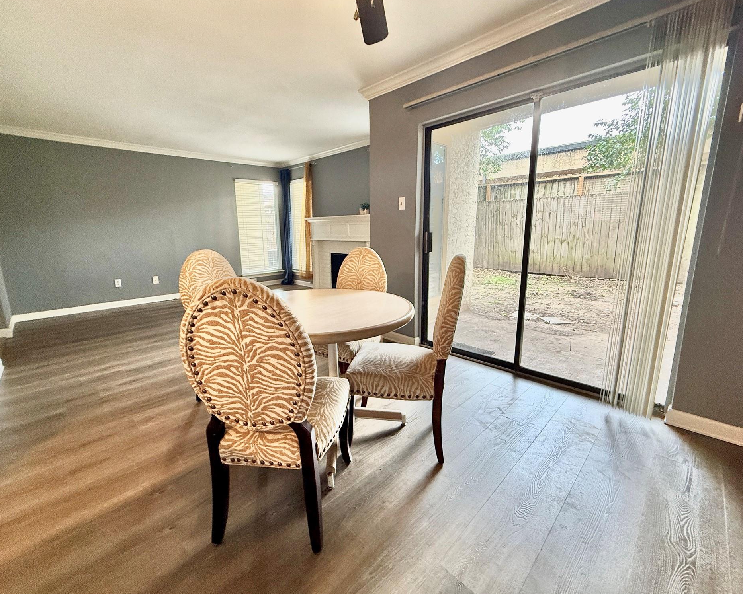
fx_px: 330
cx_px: 360
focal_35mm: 15
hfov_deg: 96.8
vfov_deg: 84.0
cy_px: 294
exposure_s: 1/120
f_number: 2.2
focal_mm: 2.22
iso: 250
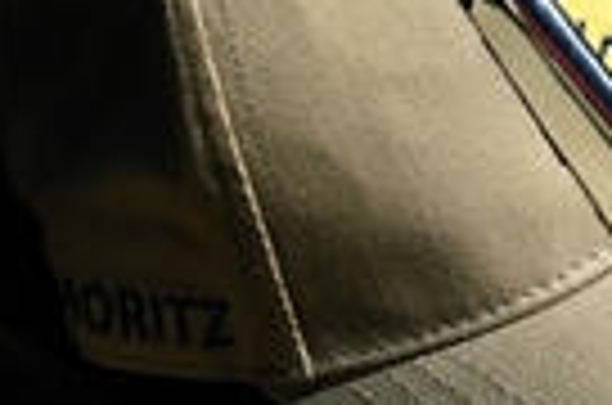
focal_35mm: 230
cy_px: -189
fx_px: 3901
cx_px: 1260
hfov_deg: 8.5
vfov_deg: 5.9
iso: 110
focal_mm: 35
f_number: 5.6
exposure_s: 1/250
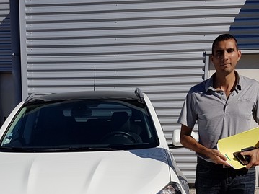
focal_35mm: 58
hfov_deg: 32.9
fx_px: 434
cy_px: 177
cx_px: 79
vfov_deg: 24.5
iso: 40
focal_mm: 4.2
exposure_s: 1/4864
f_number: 1.7
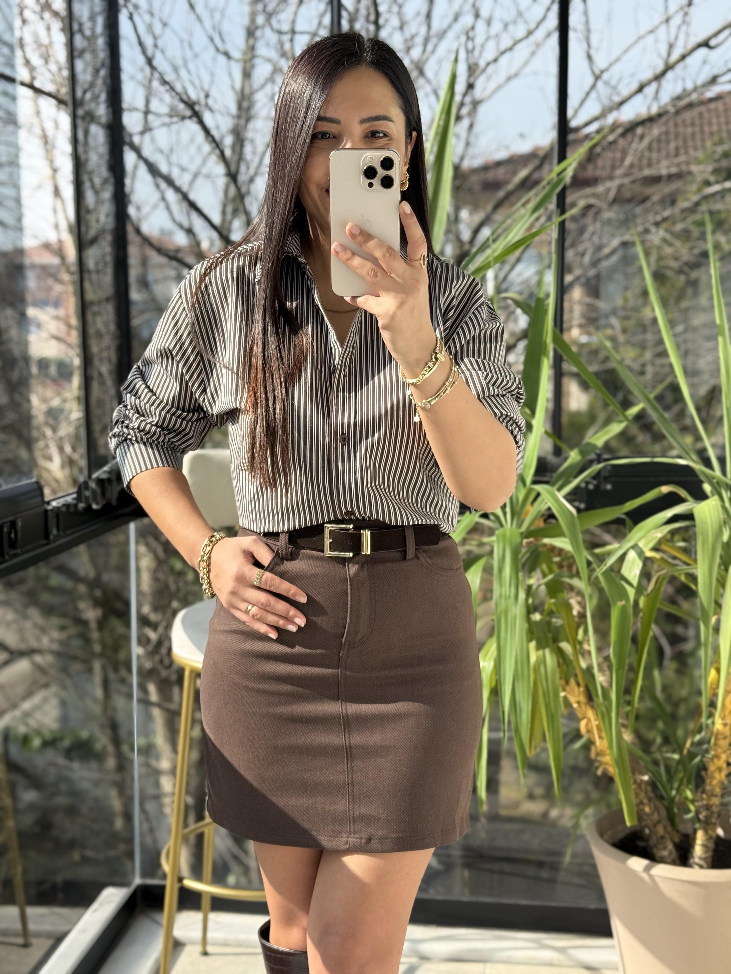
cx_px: 366
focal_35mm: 48
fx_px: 1352
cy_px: 487
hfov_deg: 30.3
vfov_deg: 39.7
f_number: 1.78
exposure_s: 1/1055
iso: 80
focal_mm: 6.76
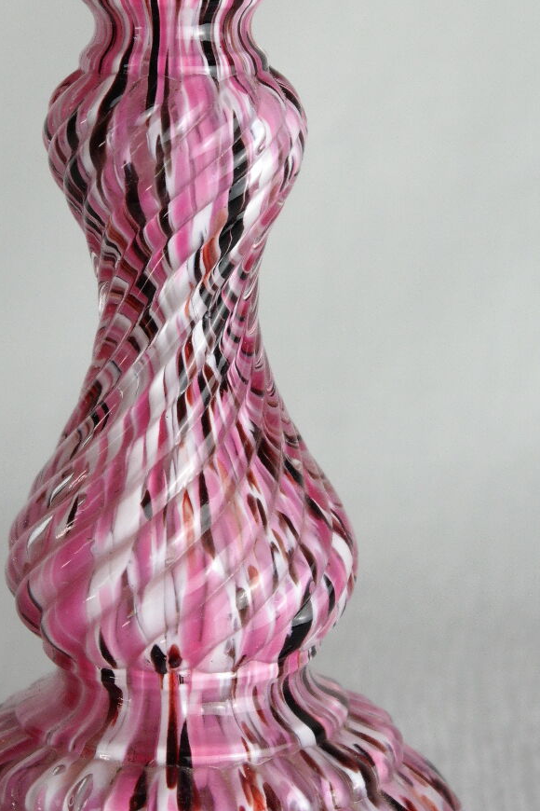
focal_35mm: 153
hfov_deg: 9.0
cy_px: 312
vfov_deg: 13.4
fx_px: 3442
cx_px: 190
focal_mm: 50
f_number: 5.6
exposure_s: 1/80
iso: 400
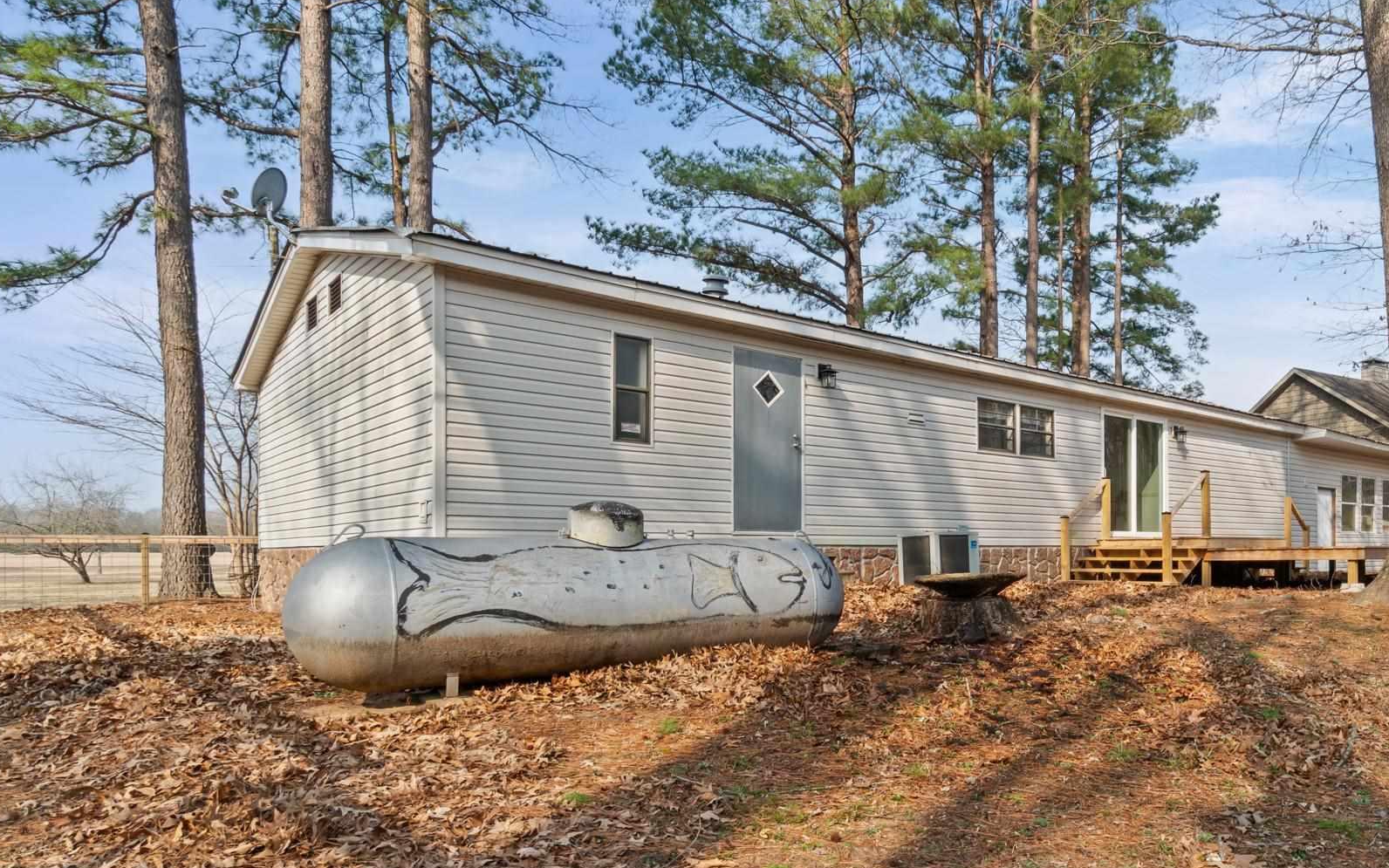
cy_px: 568
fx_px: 909
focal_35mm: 24
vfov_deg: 50.3
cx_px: 972
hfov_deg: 71.6
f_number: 9
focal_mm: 10
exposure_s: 1/60
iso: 250
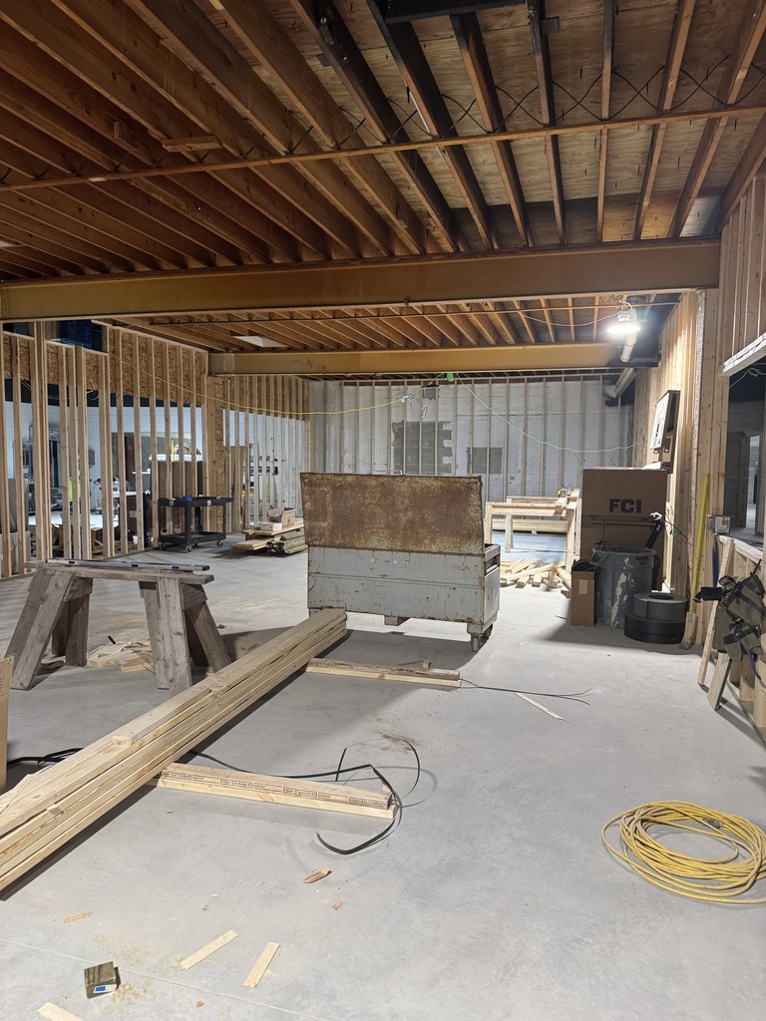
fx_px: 708
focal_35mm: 24
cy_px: 510
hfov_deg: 56.8
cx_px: 383
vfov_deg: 71.6
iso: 200
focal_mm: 6.76
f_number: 1.78
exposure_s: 1/60
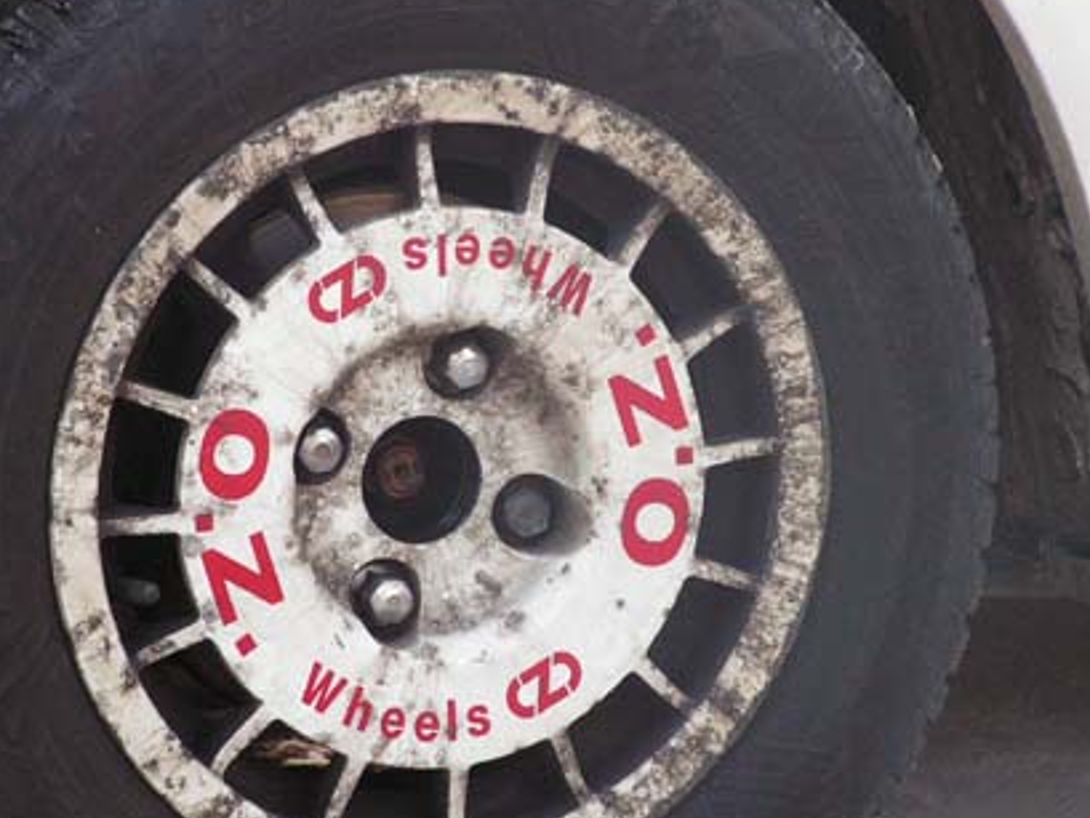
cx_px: 509
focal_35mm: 253
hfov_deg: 7.8
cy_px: 385
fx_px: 7969
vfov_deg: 5.9
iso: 125
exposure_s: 1/200
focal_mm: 31.2
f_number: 3.2
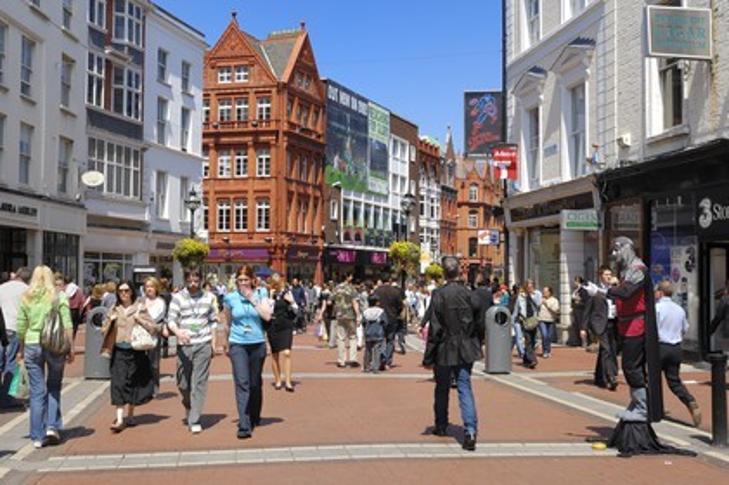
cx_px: 364
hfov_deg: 46.4
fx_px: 850
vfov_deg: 31.8
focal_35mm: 42
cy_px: 242
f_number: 8.5
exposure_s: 1/160
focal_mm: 28
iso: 100
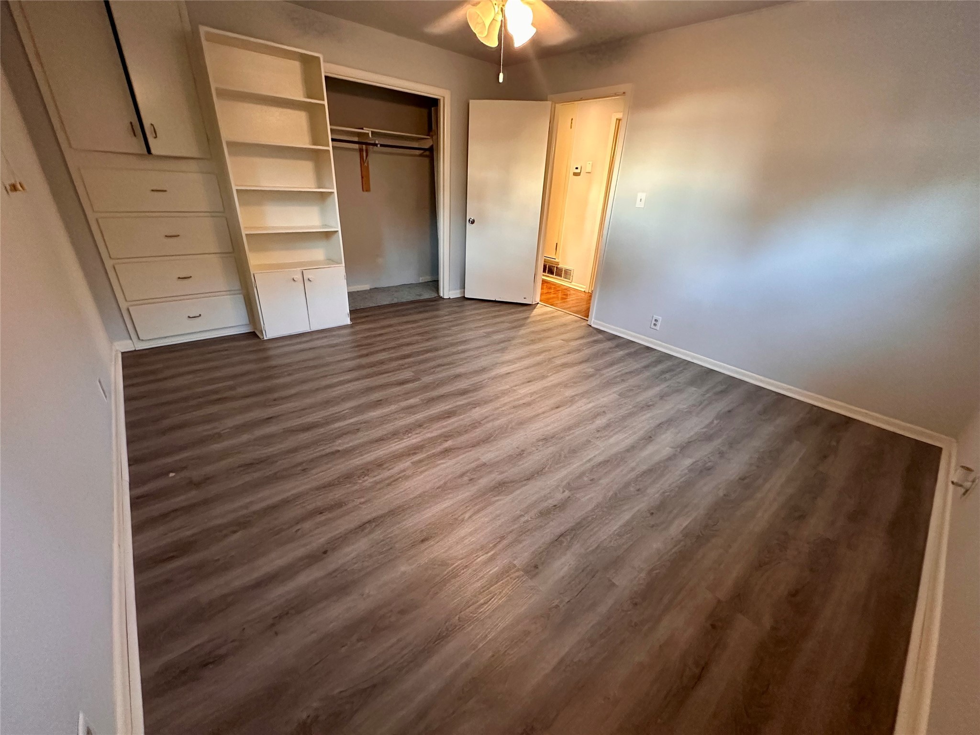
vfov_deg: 85.7
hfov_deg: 102.1
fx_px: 396
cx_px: 490
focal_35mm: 14
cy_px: 368
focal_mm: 2.22
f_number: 2.2
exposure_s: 1/60
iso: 800
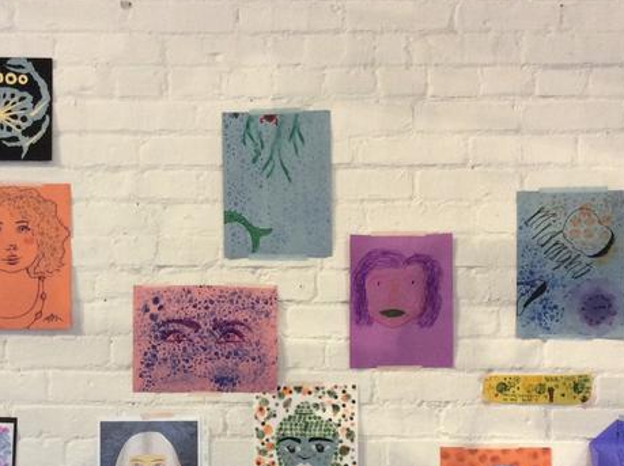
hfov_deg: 35.3
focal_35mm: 54
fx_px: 972
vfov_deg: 26.4
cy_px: 380
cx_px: 221
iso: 160
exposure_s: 1/24
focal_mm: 3.3
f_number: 2.4
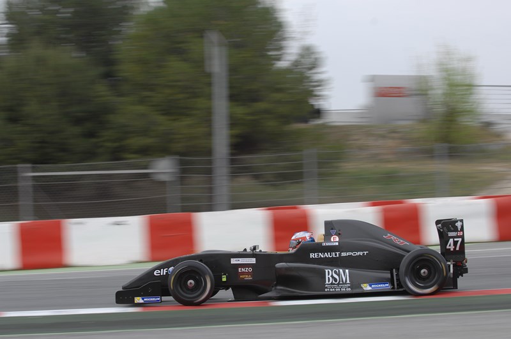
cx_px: 256
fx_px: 1488
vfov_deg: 13.0
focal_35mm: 105
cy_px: 170
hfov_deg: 19.5
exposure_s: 1/200
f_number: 5.6
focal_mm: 70
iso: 125
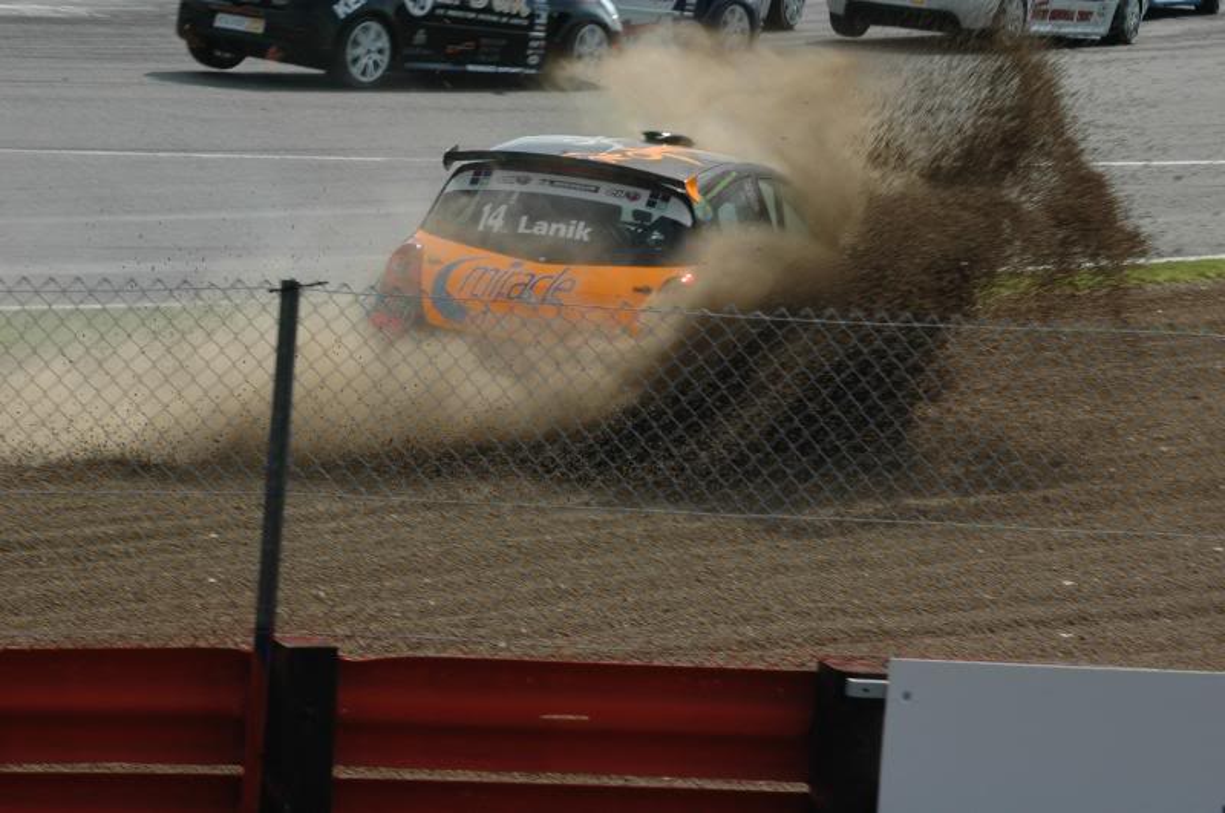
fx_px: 8410
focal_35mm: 248
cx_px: 612
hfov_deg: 8.3
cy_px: 406
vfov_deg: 5.5
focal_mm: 165
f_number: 18
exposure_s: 1/200
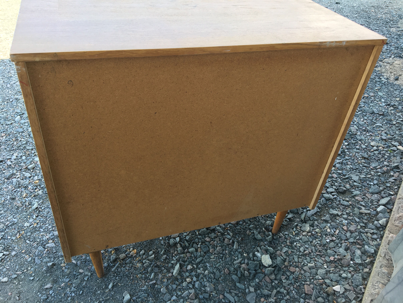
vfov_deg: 48.2
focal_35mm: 29
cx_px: 202
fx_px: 338
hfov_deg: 61.7
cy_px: 152
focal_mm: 4.15
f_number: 2.2
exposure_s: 1/120
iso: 25
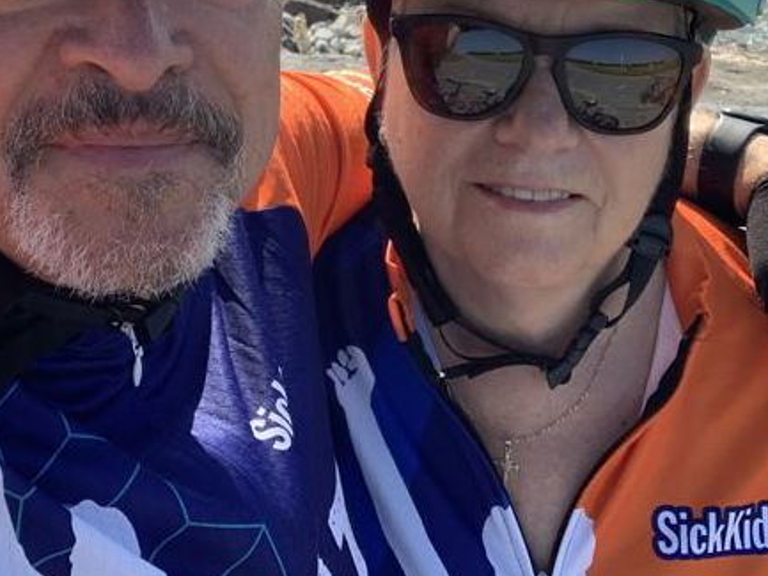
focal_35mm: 66
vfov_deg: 21.7
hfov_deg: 29.2
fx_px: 1465
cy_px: 44
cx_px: 276
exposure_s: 1/302
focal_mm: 2.87
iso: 16
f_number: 2.2
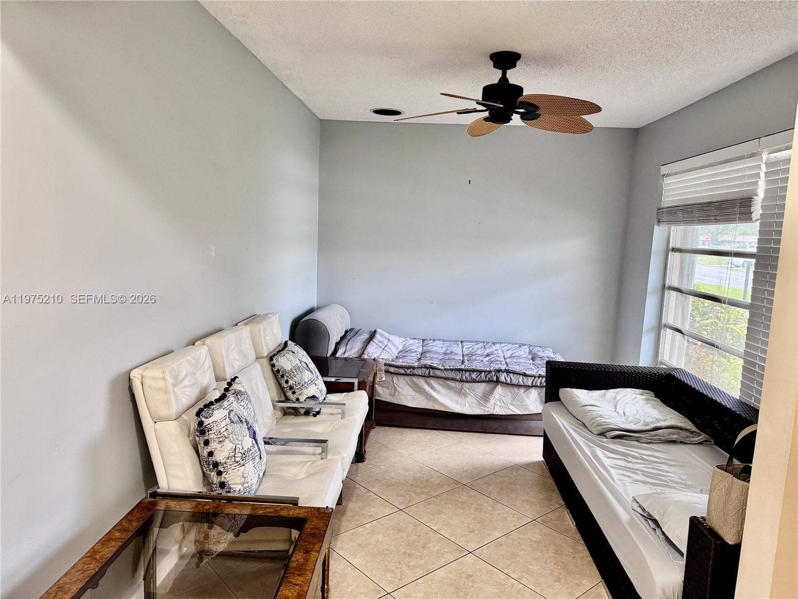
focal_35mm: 24
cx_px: 399
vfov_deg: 56.8
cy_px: 300
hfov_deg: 71.6
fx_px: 553
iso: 320
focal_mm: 6.76
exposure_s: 1/60
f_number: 1.78
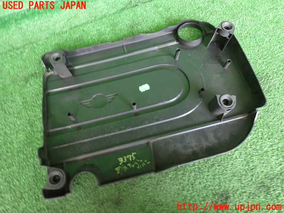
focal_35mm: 25
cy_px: 106
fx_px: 205
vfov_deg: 54.9
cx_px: 142
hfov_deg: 69.4
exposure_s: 1/30
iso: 250
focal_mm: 4.5
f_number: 2
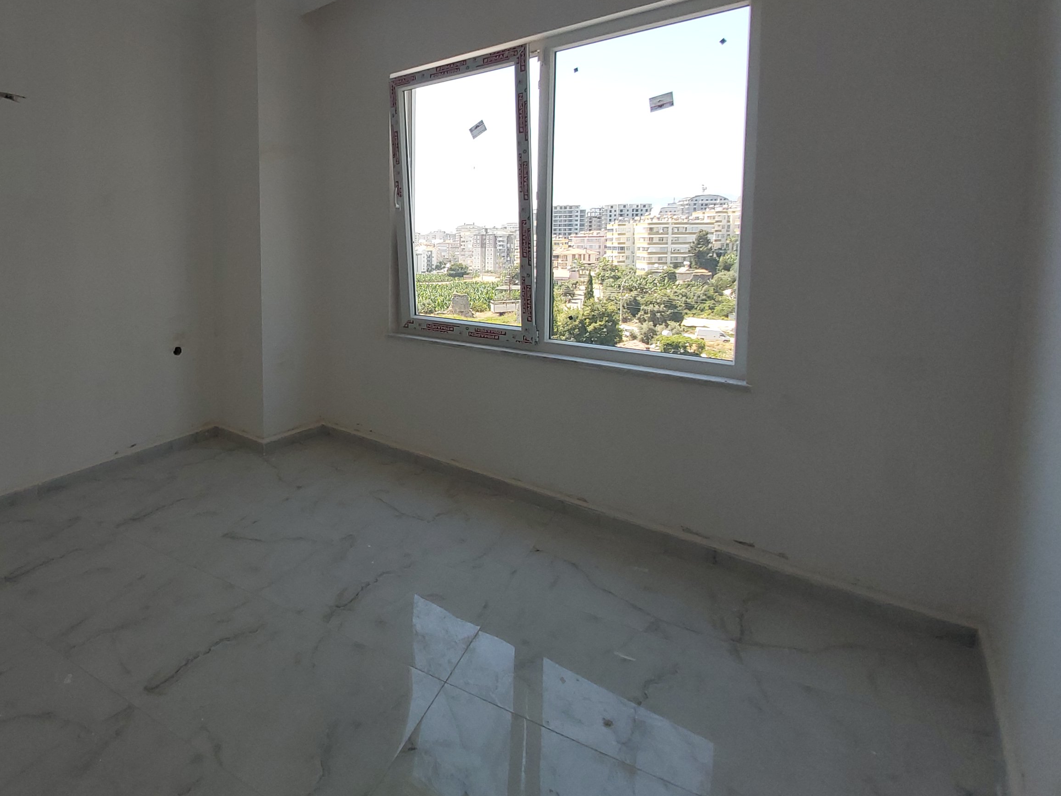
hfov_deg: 86.3
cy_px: 286
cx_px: 316
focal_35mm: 17
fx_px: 521
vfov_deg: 73.1
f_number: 2.2
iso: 40
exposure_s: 1/307
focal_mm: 1.42
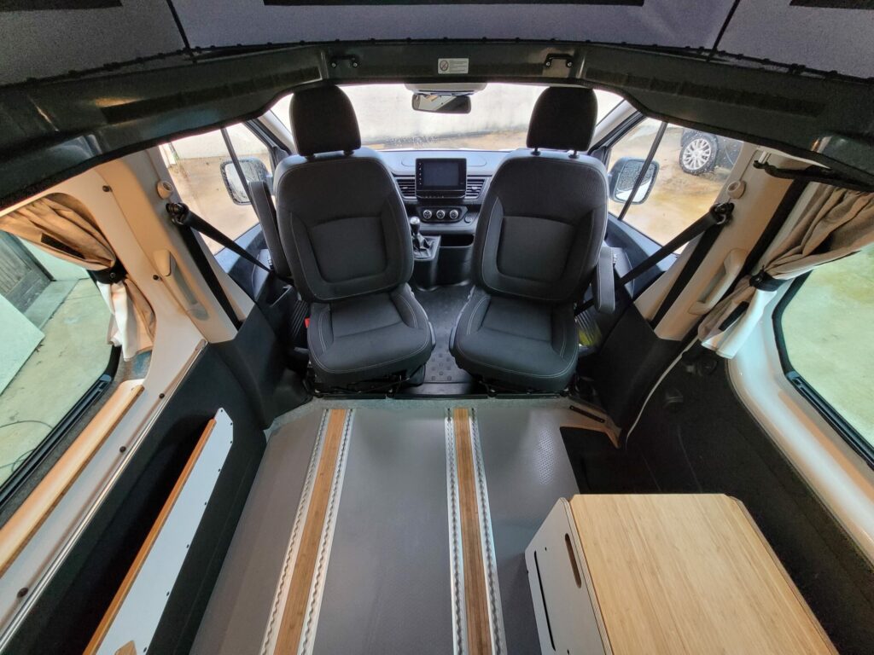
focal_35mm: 13
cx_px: 437
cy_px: 328
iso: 320
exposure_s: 1/50
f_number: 2.2
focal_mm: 1.74
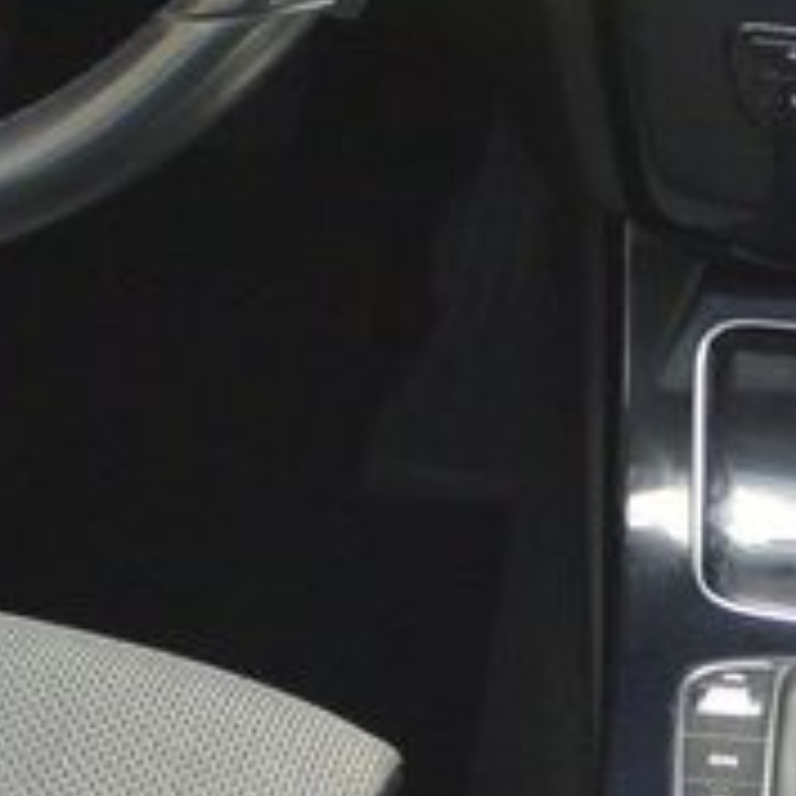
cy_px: 151
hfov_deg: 13.1
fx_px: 3460
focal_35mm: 133
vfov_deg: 13.1
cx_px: 234
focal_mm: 10
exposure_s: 1/125
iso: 280
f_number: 3.5
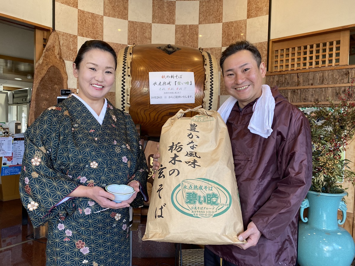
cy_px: 133
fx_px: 267
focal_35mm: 26
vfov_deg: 53.1
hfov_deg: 67.3
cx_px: 178
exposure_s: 1/63
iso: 64
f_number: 1.8
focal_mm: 4.25
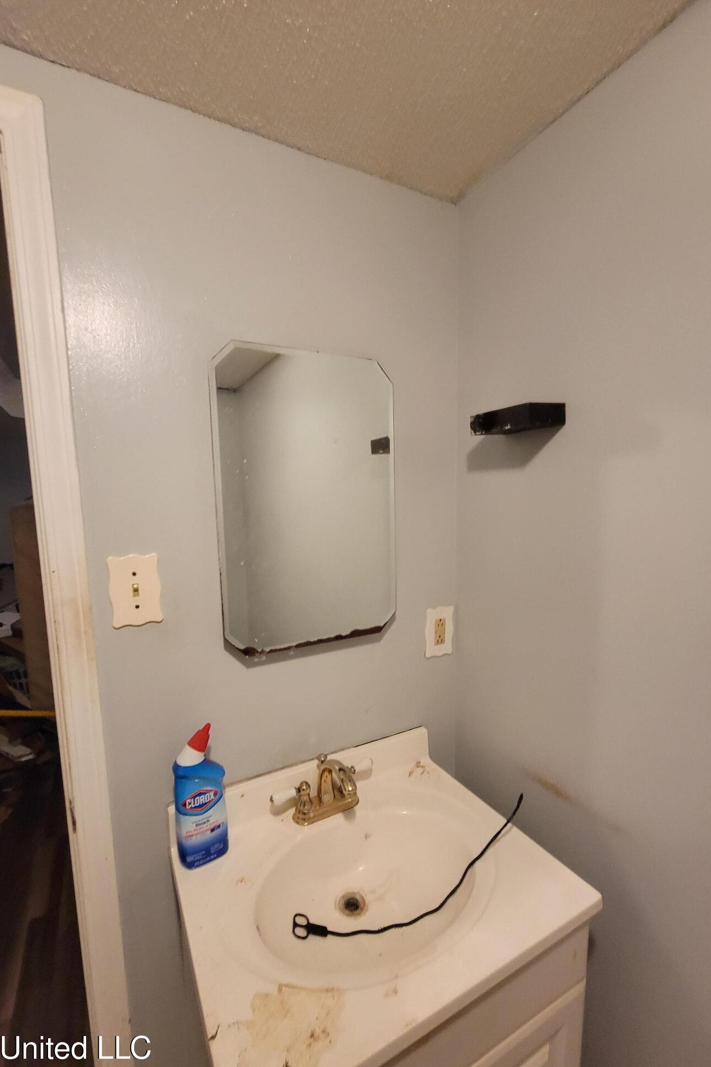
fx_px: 415
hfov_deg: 81.2
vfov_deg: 104.2
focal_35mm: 14
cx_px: 338
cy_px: 546
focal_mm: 2.2
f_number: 2.2
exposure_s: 1/30
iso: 320
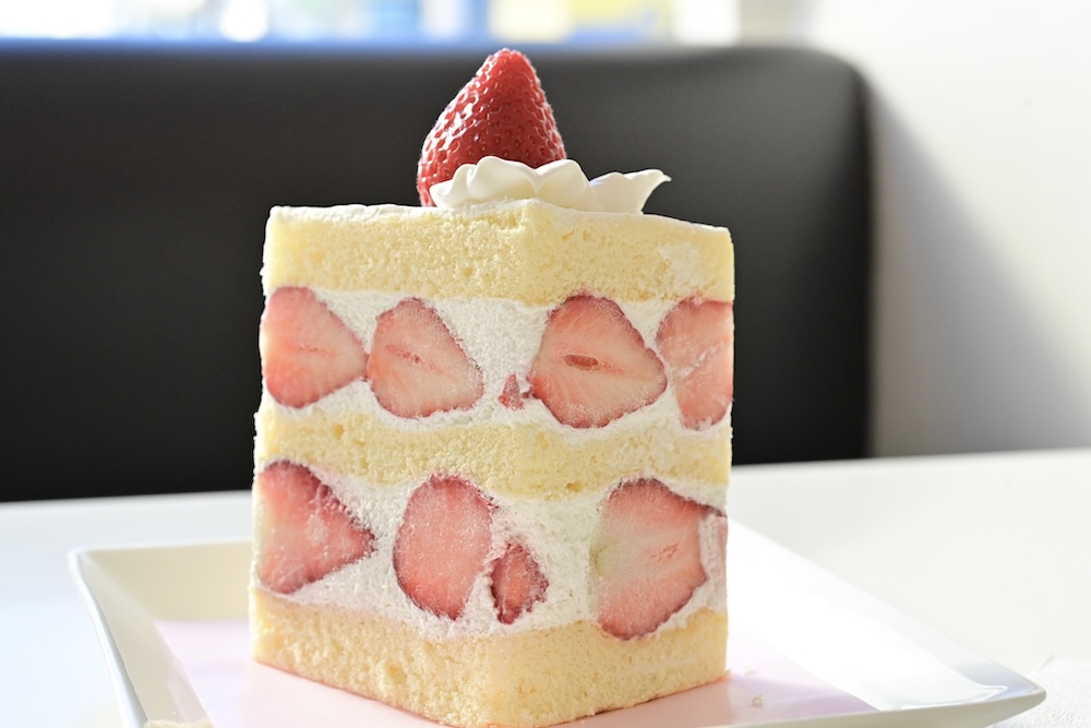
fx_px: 1818
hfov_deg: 33.4
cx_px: 546
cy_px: 364
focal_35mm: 60
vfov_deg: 22.6
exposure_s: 1/1250
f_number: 7.1
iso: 4000
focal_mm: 60
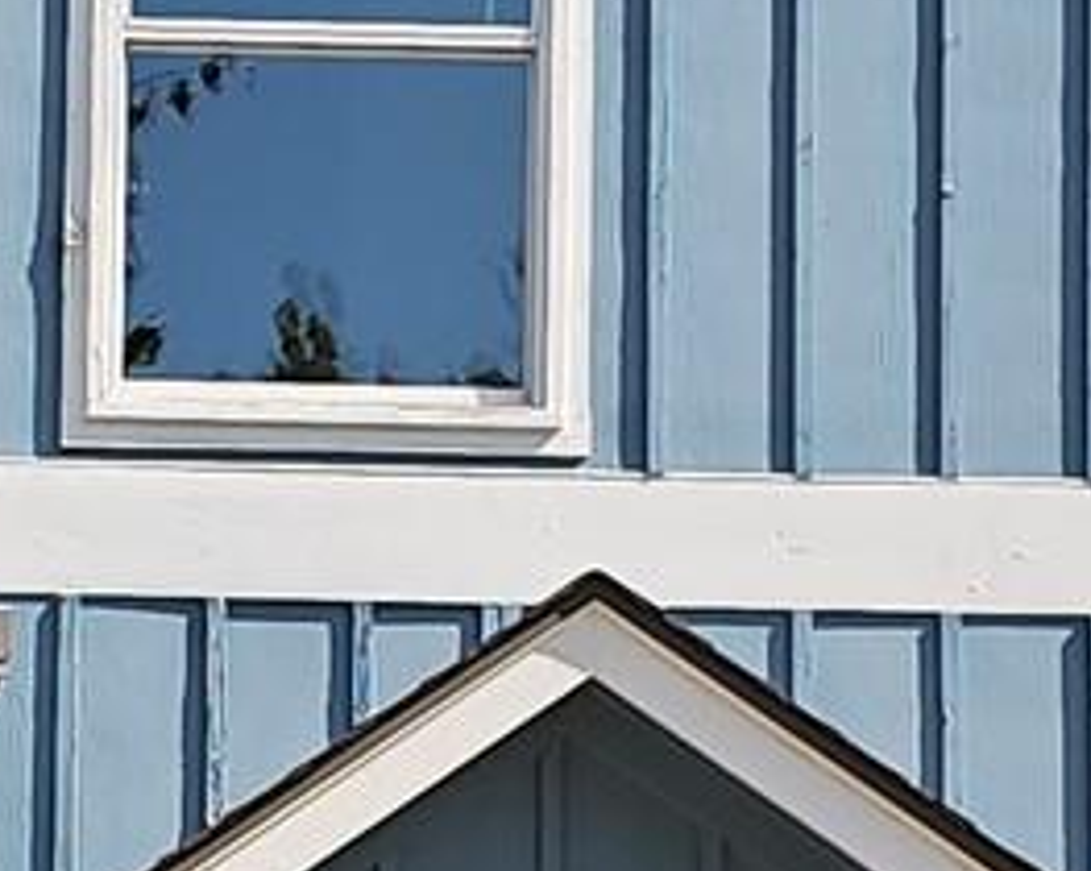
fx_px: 5646
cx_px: -265
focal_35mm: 175
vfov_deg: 8.7
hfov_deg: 10.8
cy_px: 1095
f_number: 1.7
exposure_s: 1/682
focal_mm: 6.3
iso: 10
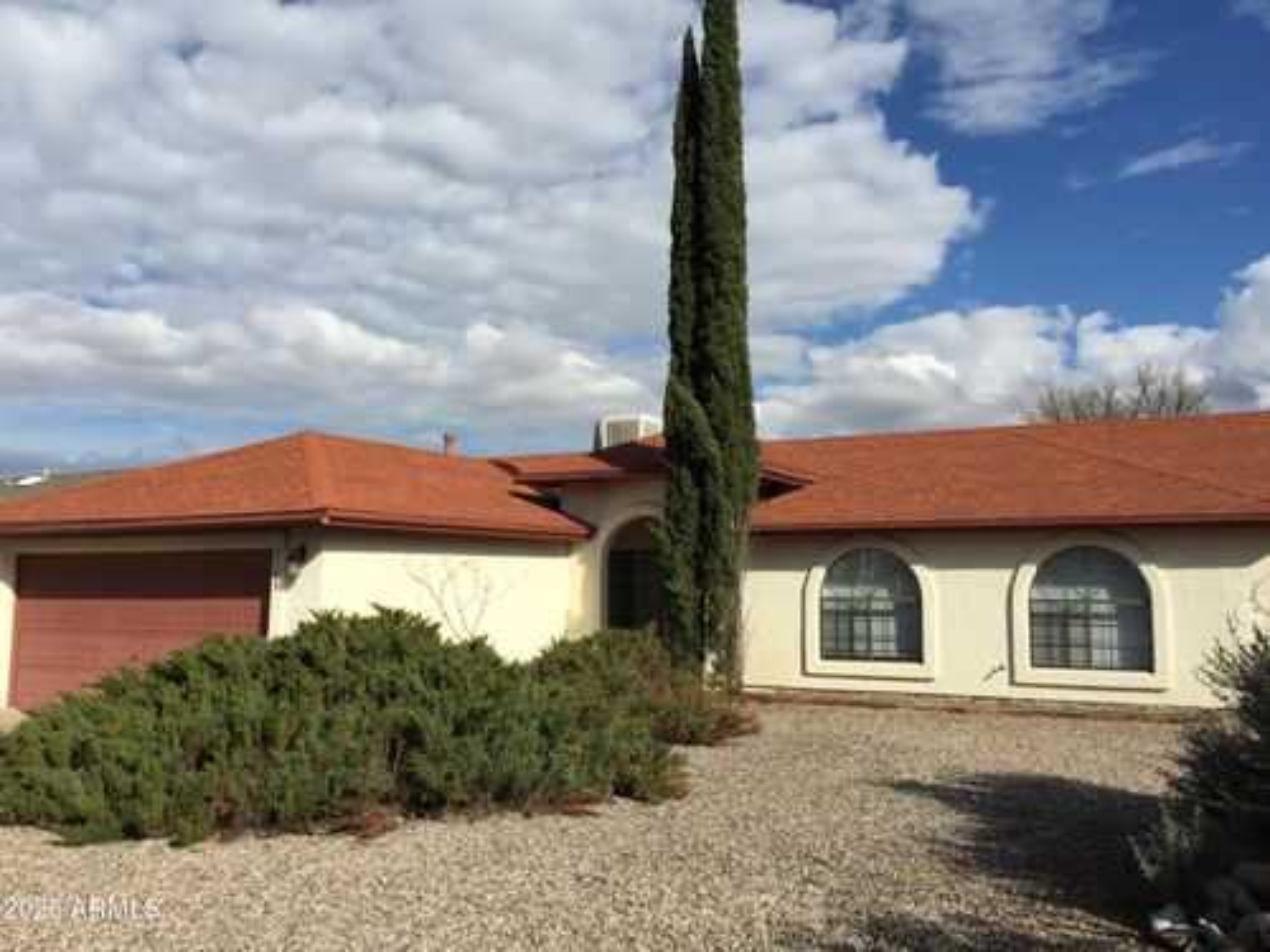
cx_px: 635
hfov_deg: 61.7
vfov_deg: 48.2
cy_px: 476
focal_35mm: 29
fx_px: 1064
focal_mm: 4.15
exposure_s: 1/2825
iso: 32
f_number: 2.2
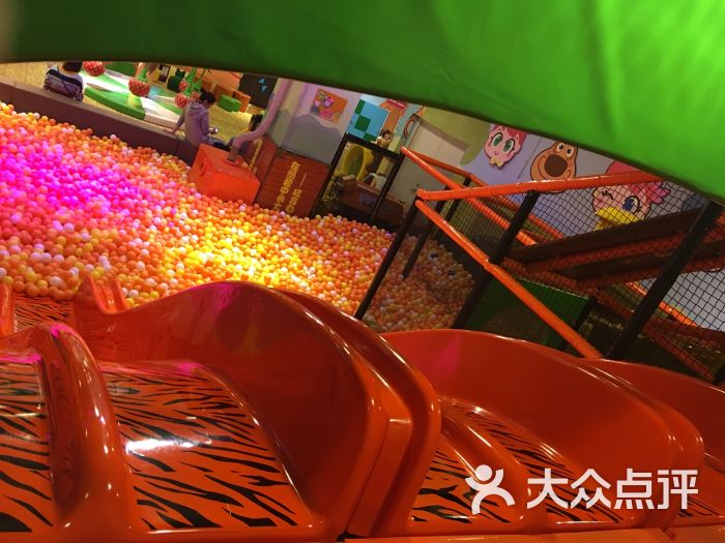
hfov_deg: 61.7
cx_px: 362
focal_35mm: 29
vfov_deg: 48.2
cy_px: 272
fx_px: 607
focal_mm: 4.15
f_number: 2.2
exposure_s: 1/17
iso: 100
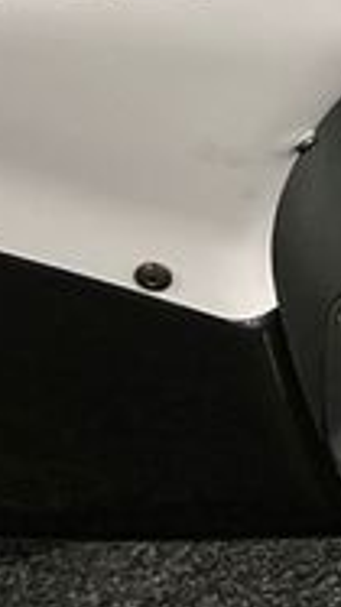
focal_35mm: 97
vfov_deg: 22.0
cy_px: 247
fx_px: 1561
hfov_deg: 10.2
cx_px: 913
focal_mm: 5.1
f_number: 1.6
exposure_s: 1/50
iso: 250
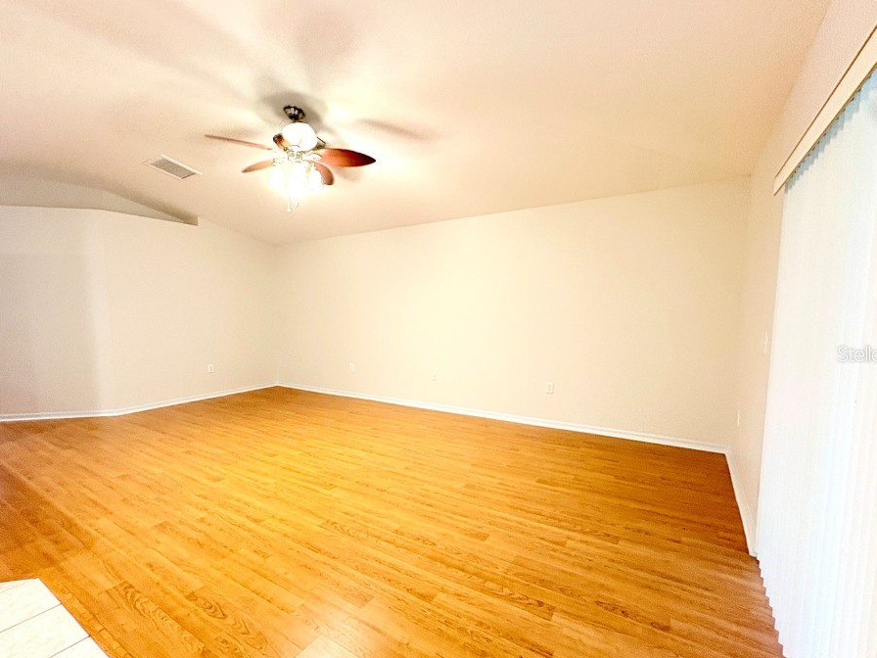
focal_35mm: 16
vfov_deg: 78.0
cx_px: 429
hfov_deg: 94.5
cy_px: 353
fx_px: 405
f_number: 2.2
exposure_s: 1/60
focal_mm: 2.22
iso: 320
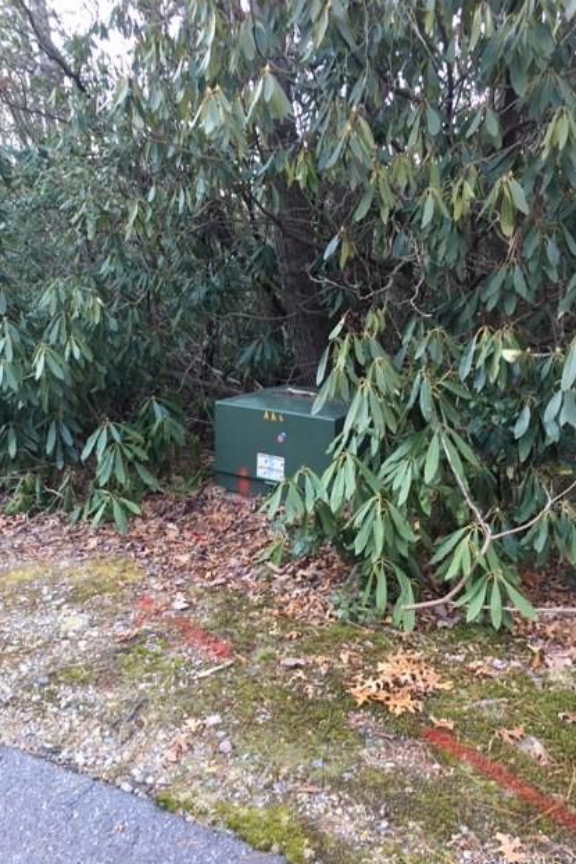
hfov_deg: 42.3
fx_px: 744
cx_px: 286
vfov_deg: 60.3
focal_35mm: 31
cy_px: 433
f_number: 2.2
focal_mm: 4.15
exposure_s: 1/30
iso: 64
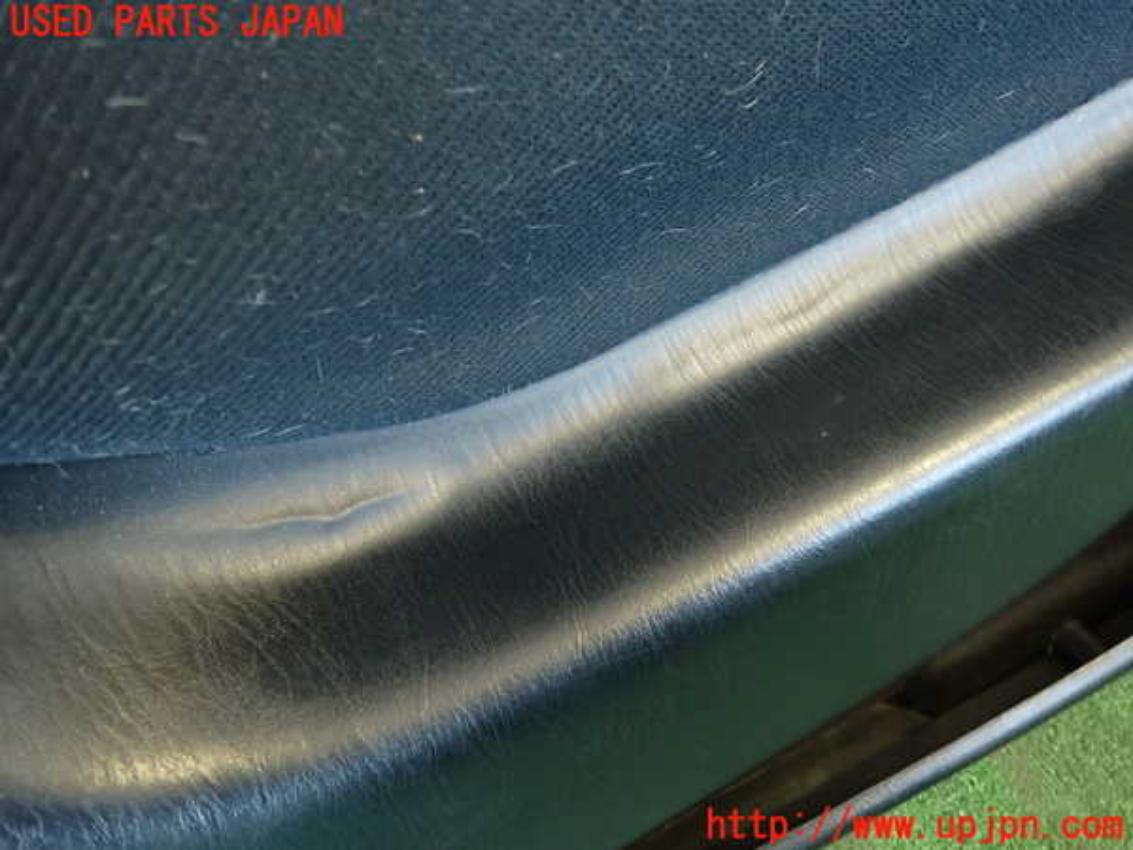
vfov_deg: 54.9
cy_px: 425
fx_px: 818
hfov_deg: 69.4
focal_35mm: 25
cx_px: 566
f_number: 2
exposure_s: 1/30
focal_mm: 4.5
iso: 400
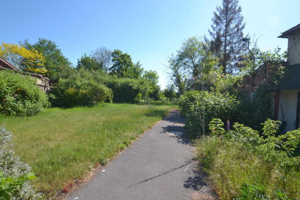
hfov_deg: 90.0
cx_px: 150
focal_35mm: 18
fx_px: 150
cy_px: 100
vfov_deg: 67.4
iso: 400
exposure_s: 1/160
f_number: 11
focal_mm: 12
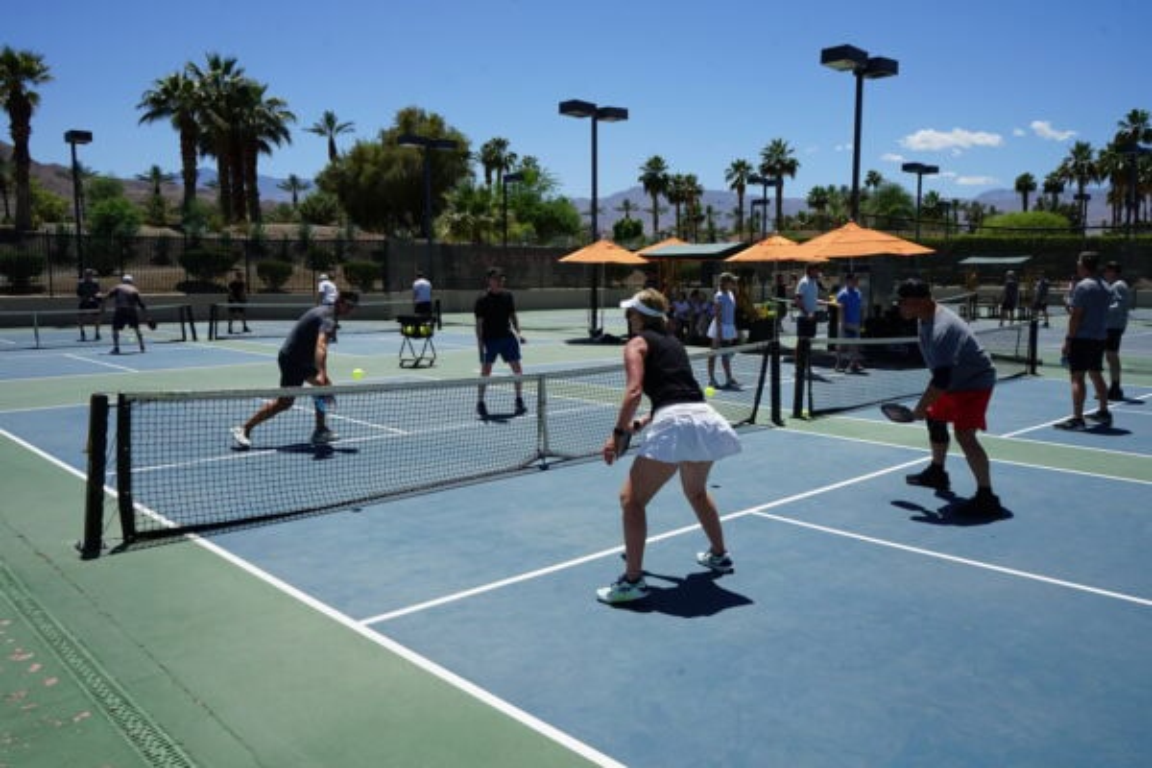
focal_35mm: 28
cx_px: 576
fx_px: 896
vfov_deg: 46.4
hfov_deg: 65.5
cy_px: 384
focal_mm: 28
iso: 100
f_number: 11
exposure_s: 1/200
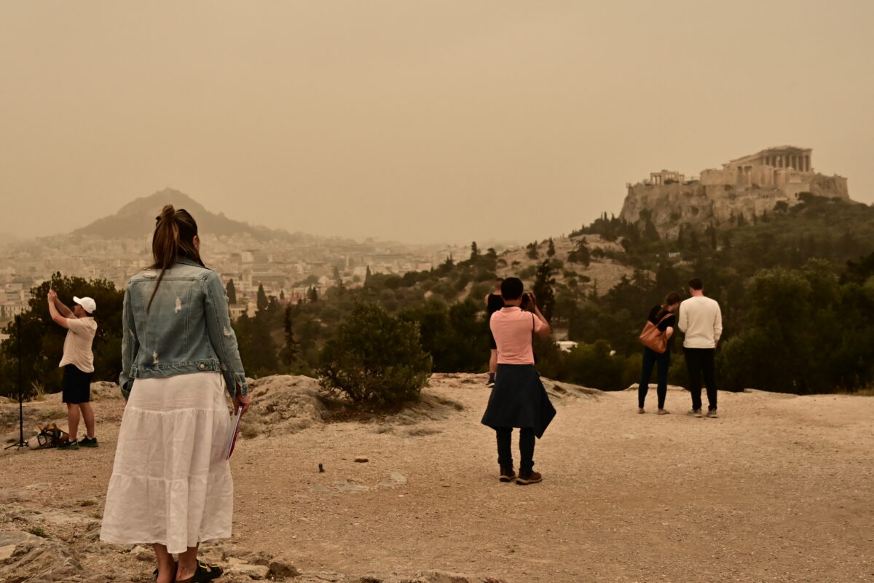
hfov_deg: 53.1
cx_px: 437
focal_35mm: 36
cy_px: 292
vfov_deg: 36.9
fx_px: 874
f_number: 4
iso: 400
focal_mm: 24
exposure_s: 1/1600
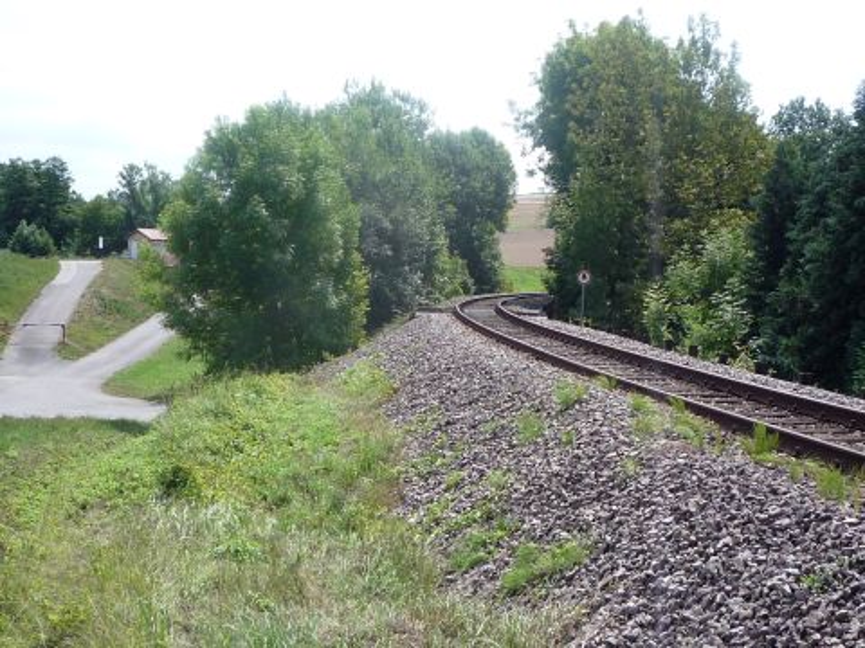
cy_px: 324
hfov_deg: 37.5
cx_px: 432
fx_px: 1274
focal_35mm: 51
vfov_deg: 28.6
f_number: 4.5
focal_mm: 5.2
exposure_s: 1/400
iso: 100
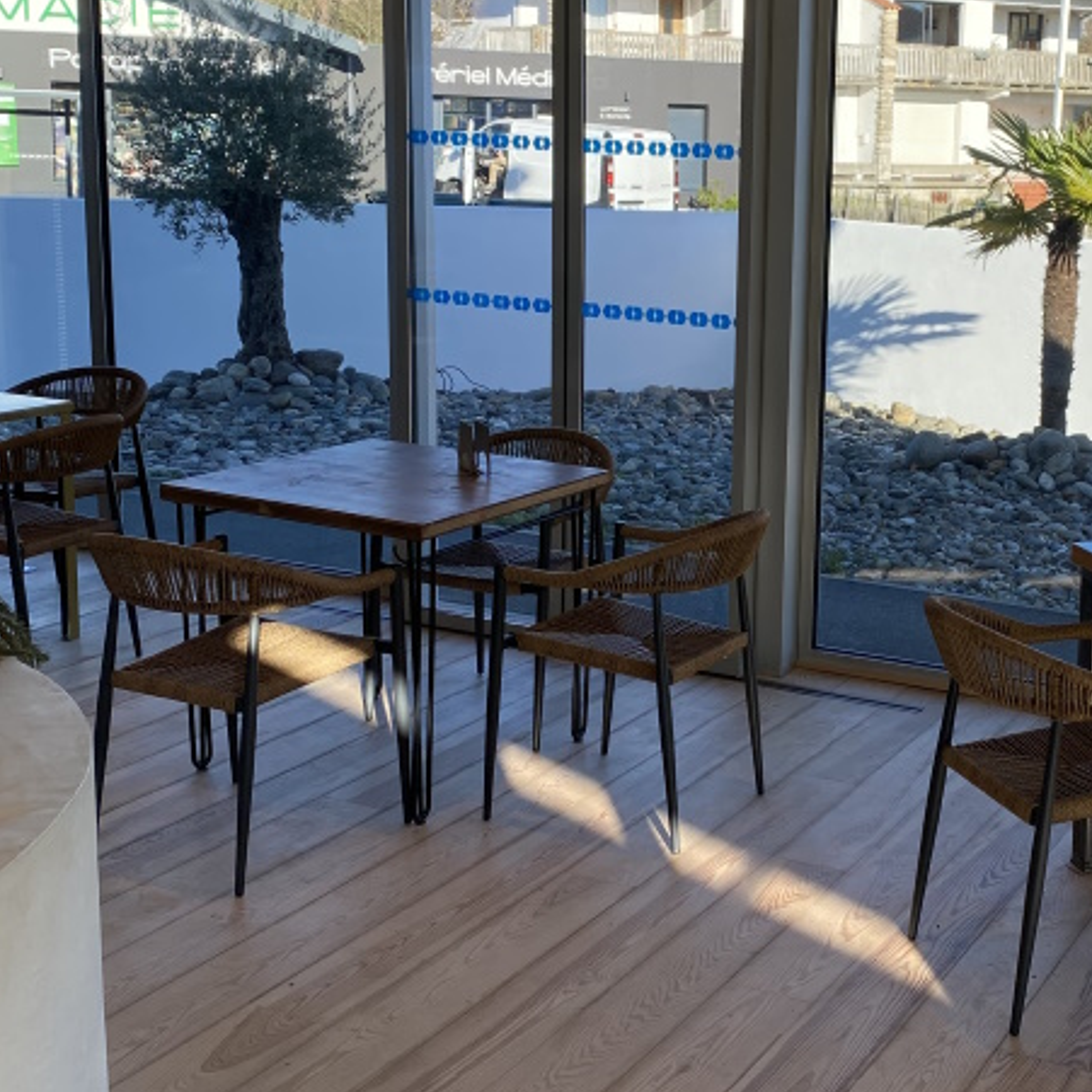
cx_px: 821
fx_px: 1820
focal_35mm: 51
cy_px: 462
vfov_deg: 33.3
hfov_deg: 32.7
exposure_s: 1/852
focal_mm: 4.25
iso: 32
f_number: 1.8
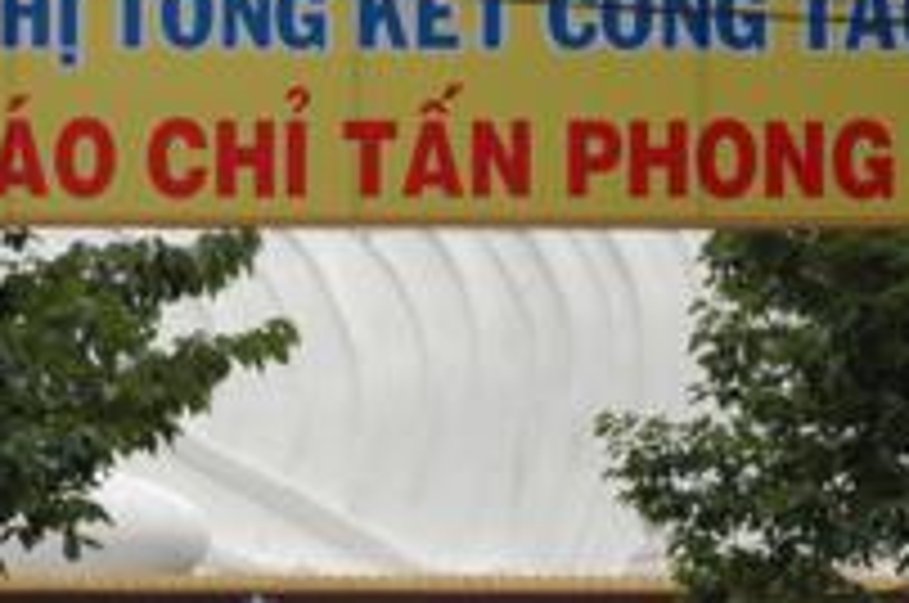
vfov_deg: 6.2
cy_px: 677
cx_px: 428
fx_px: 5521
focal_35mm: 219
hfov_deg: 9.4
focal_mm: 46
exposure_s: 1/160
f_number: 6.3
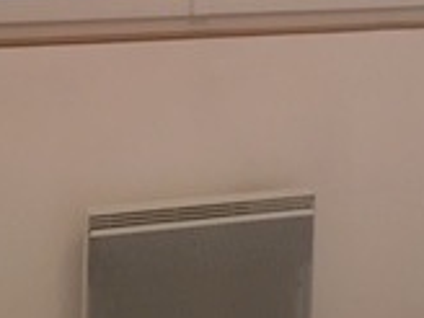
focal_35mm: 113
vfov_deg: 12.7
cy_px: -106
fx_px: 1384
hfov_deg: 17.4
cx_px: 194
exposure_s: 1/33
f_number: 2.2
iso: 100
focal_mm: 4.15
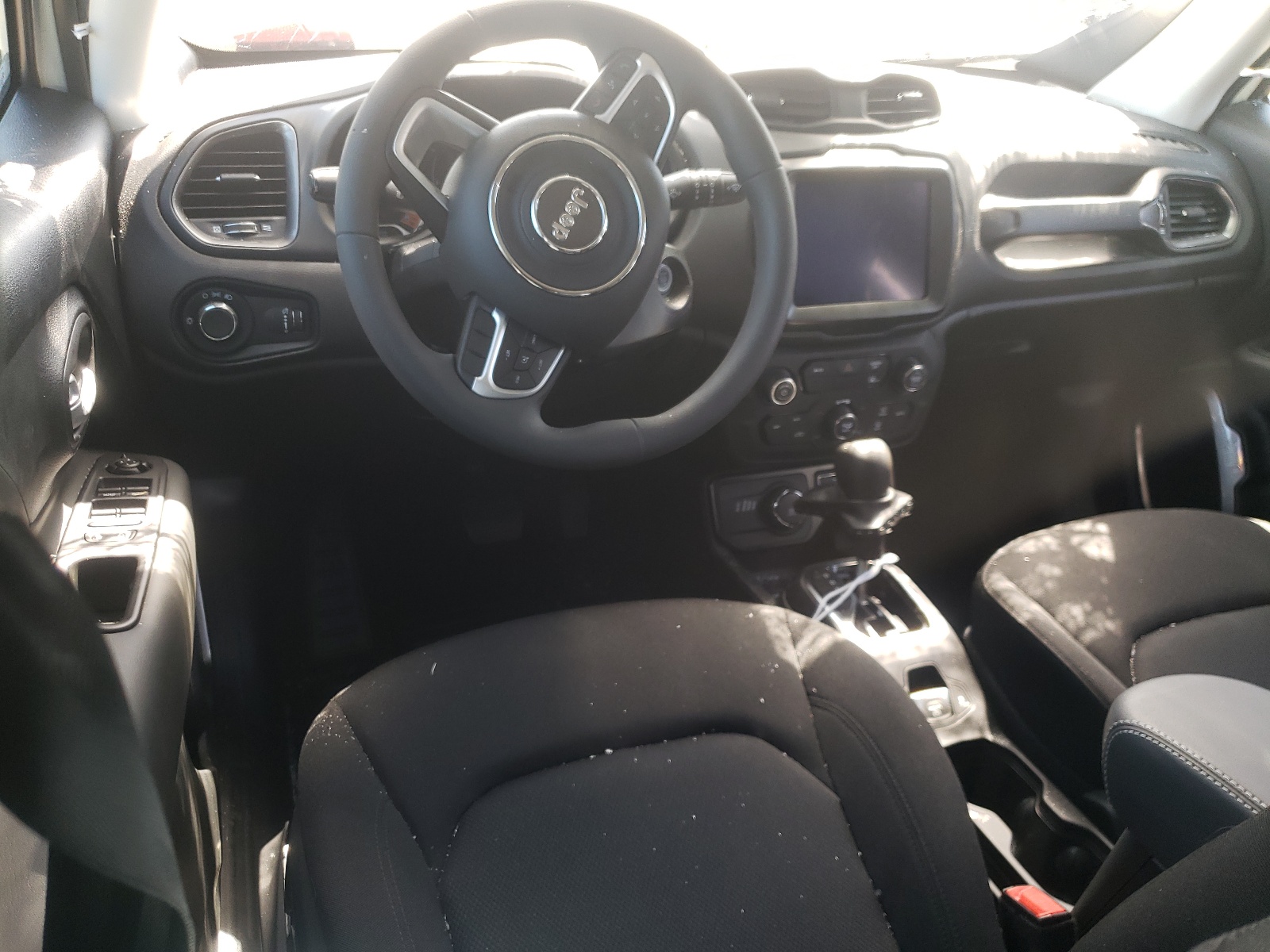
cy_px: 476
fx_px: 954
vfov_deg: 53.1
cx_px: 635
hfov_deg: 67.3
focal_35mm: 26
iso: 82
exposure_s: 1/120
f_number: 1.5
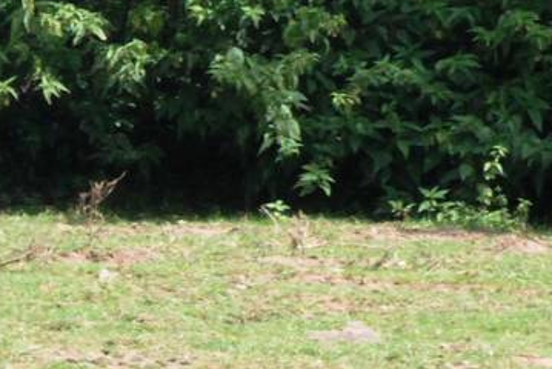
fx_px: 30752
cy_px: 307
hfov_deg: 1.0
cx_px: -137
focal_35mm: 2004
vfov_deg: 0.7
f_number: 22
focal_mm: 300
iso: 1000
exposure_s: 1/160
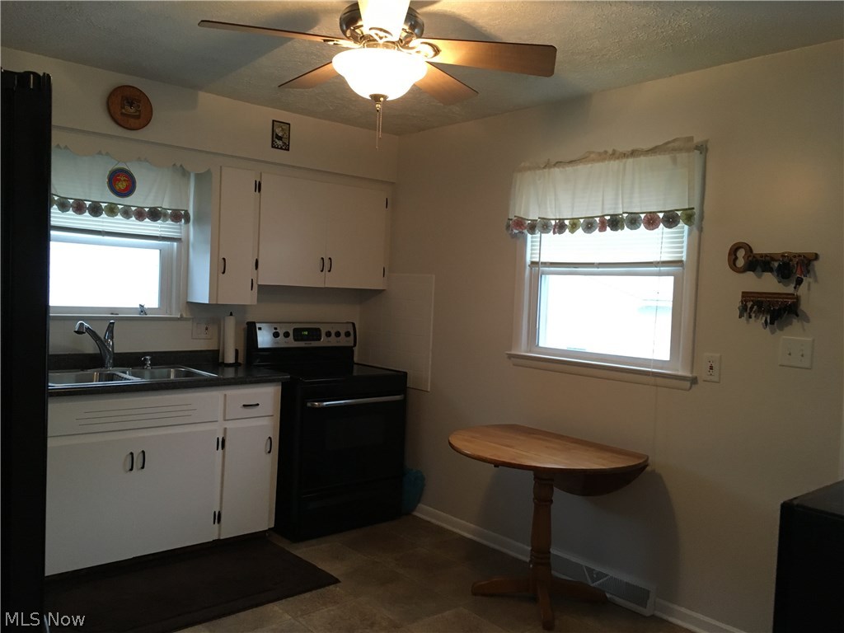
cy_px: 316
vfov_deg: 48.2
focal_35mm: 29
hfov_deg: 61.7
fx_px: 707
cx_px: 422
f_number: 2.2
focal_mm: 4.15
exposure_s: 1/30
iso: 125
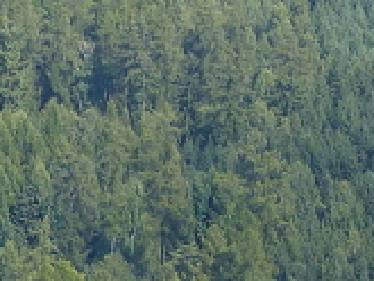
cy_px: 741
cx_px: 376
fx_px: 4952
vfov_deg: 3.2
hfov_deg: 4.3
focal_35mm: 458
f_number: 4
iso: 100
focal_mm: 11.4
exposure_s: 1/500
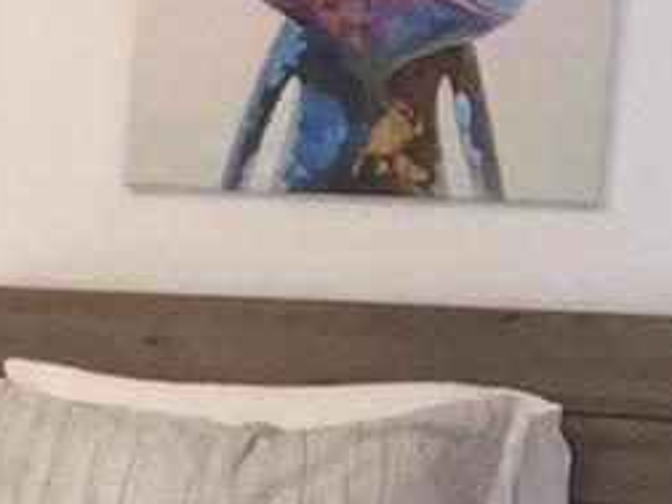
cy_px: 485
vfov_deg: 11.7
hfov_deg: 14.0
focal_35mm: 126
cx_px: -525
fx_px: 2446
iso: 125
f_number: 2.2
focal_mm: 2.65
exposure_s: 1/30
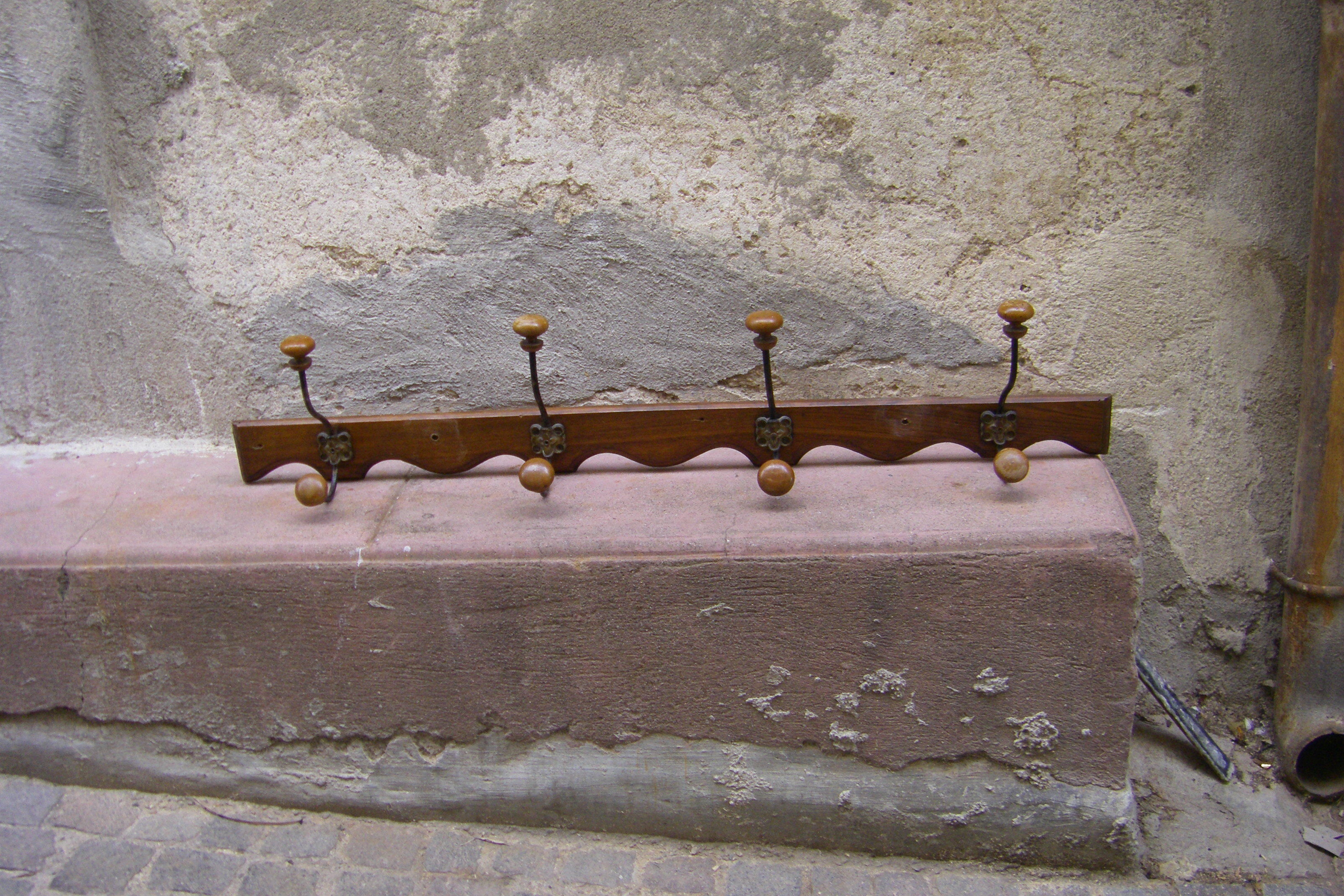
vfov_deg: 33.4
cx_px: 668
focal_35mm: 40
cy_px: 466
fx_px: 1493
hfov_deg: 48.5
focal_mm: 6.3
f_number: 3.5
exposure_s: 1/50
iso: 160
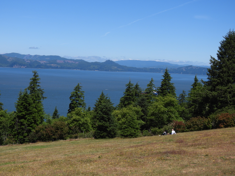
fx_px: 373
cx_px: 118
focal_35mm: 55
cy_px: 88
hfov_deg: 34.9
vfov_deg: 26.6
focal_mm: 9.8
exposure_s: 1/1600
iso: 100
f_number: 3.5
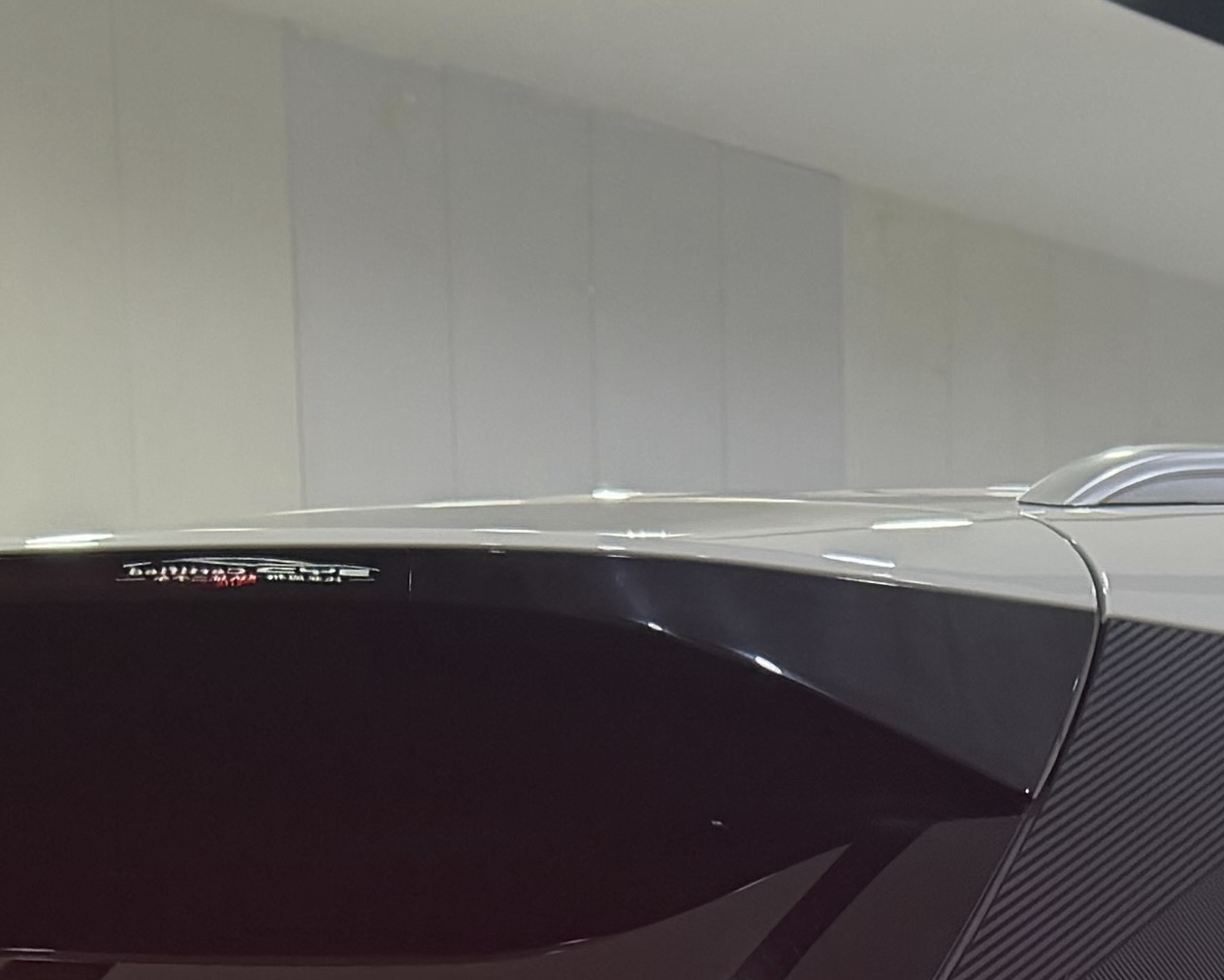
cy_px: 1915
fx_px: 3841
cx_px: 816
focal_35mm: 106
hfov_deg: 18.1
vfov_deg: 12.8
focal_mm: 6.76
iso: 160
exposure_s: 1/100
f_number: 1.78
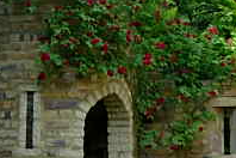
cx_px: 184
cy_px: 121
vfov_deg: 10.7
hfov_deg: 15.9
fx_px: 839
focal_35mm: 128
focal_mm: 7.8
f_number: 2.8
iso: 64
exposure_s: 1/352
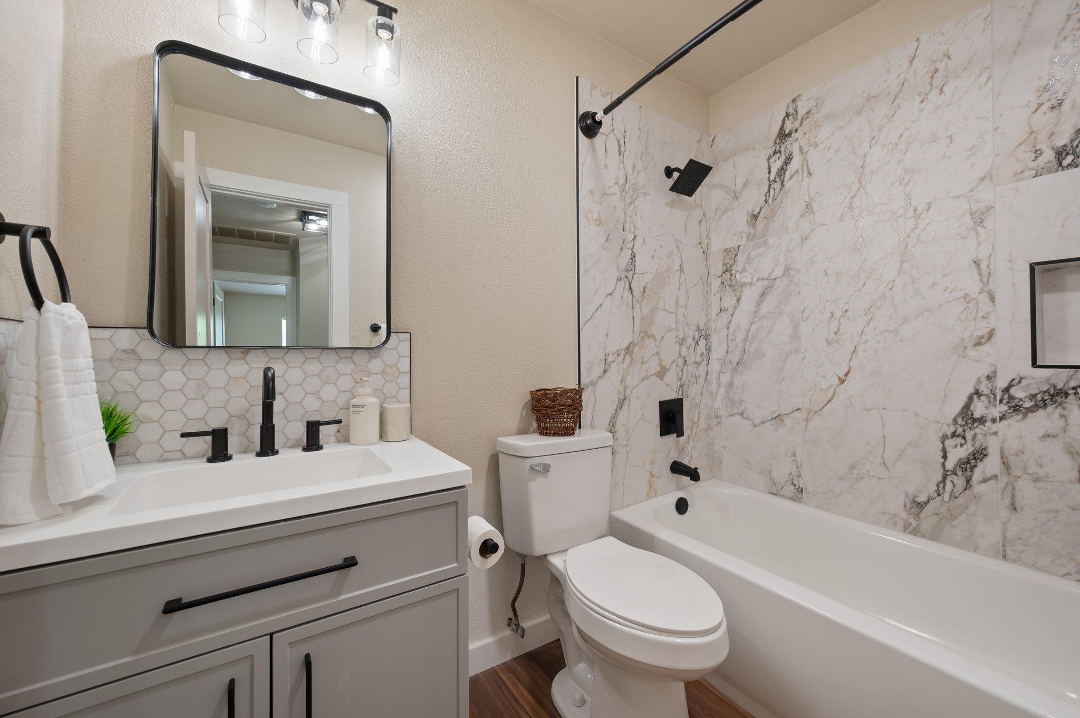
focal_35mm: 14
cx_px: 540
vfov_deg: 81.1
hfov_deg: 104.3
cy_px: 359
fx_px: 420
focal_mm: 14
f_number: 8
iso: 100
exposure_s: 1.6
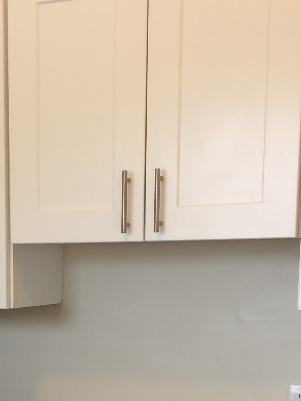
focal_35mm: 91
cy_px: 487
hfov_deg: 16.0
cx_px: 17
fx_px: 1055
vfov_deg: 20.1
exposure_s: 1/30
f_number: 2.2
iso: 64
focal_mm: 4.15
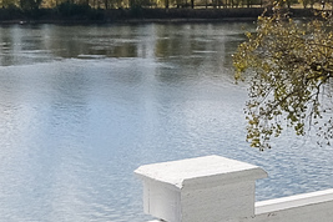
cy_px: -15
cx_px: 310
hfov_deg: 21.8
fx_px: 842
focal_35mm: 91
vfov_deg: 14.7
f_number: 14
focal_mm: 10
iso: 1250
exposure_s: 1/500
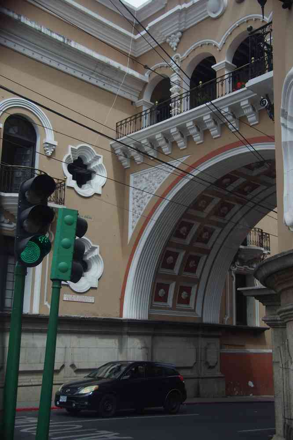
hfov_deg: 31.2
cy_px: 220
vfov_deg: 45.4
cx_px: 146
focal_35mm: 43
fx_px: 525
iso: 200
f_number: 4
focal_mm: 29.4
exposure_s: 1/400
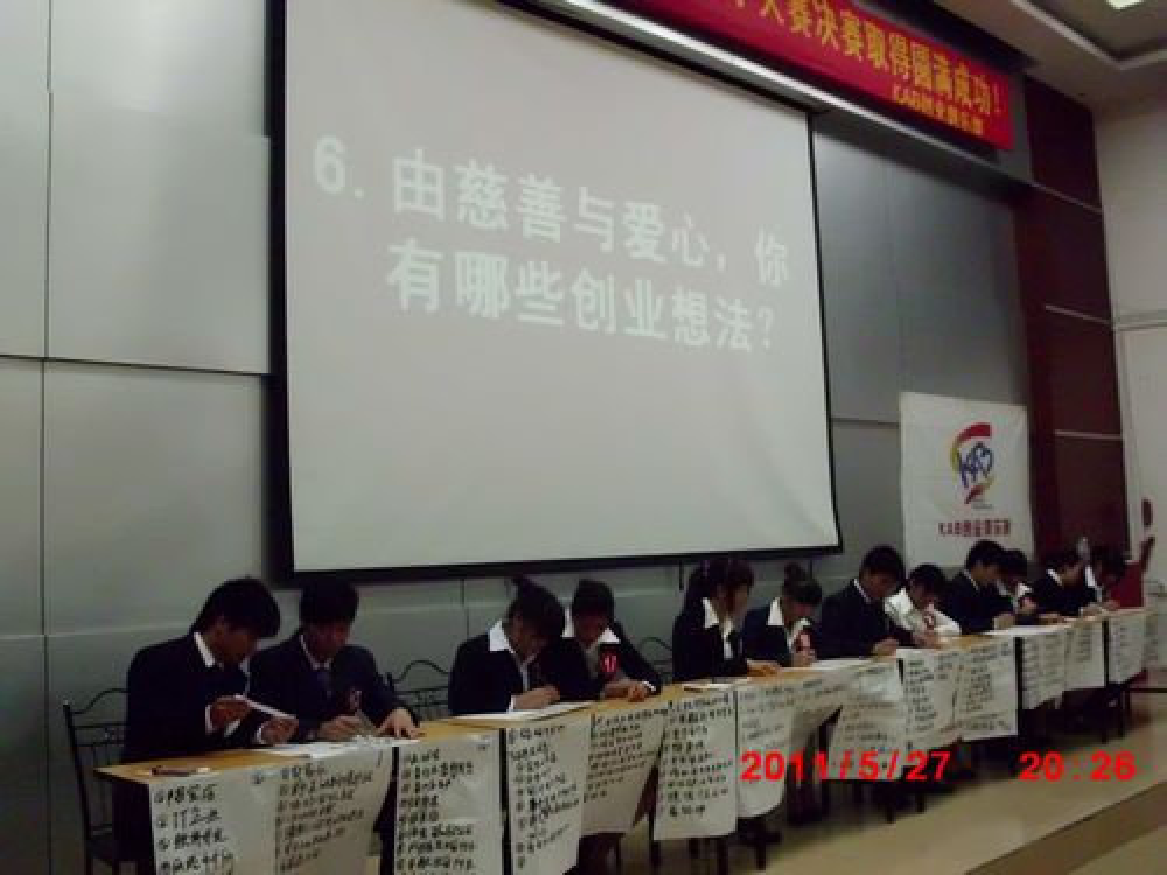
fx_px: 1214
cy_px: 438
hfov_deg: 51.4
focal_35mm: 36
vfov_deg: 39.7
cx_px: 584
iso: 800
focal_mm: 6.3
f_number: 2.9
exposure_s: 1/100
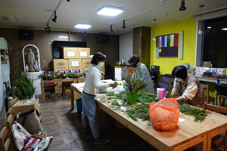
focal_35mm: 24
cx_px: 114
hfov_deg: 73.7
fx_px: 151
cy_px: 76
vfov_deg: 53.1
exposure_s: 1/30
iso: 320
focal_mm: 8.8
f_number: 2.5
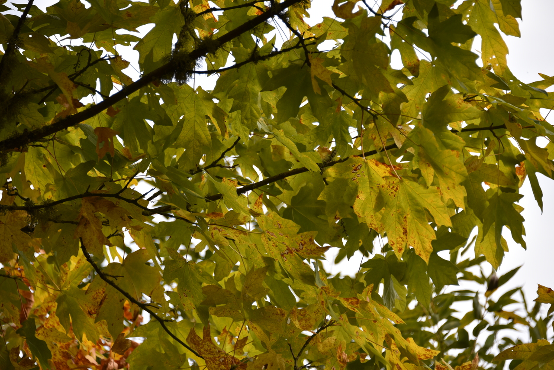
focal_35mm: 170
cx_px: 277
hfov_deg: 12.1
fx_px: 2617
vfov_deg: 8.1
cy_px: 185
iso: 200
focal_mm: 170
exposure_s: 1/400
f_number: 5.6
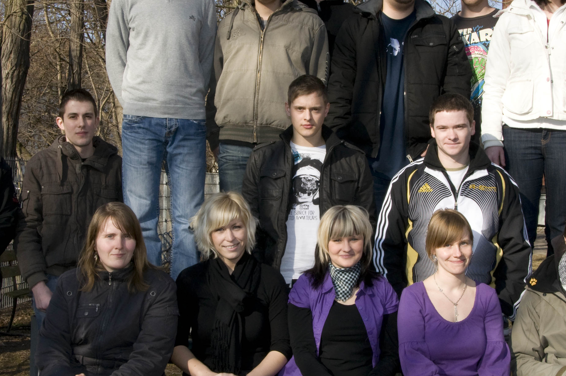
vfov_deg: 20.3
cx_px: 294
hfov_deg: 30.1
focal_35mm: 67
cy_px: 183
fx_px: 1052
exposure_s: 1/200
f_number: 18
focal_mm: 28
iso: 500
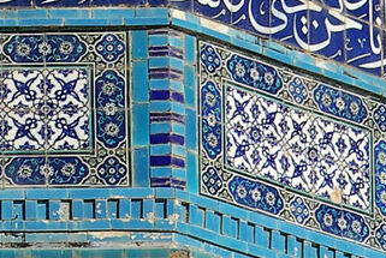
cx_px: -185
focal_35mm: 618
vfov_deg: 2.2
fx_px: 6633
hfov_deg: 3.3
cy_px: 617
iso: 100
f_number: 11
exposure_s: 1/350
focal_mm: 55
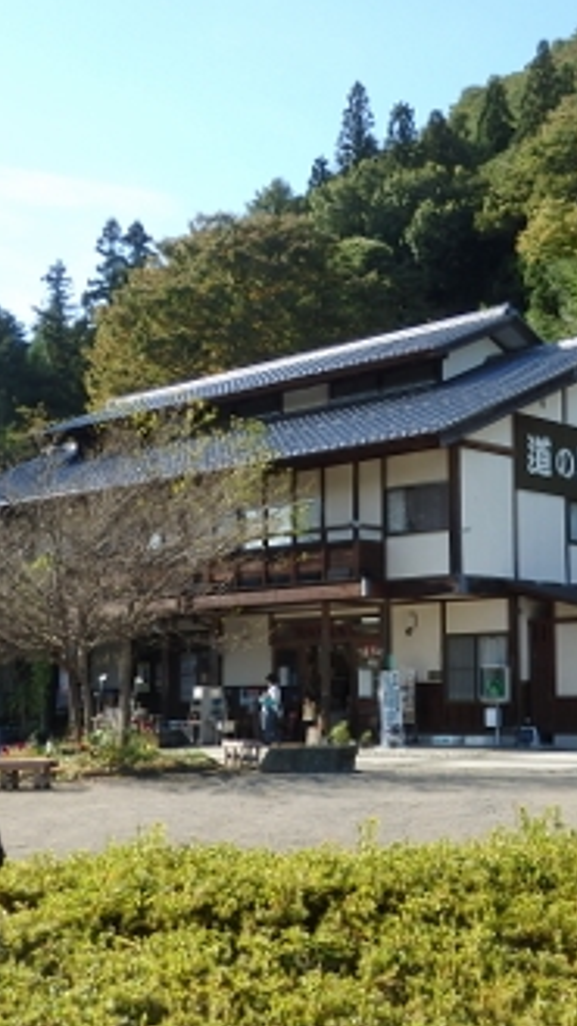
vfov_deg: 42.1
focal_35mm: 49
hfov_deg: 24.1
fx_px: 1333
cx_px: 446
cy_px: 505
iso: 125
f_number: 3.4
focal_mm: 6
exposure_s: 1/500
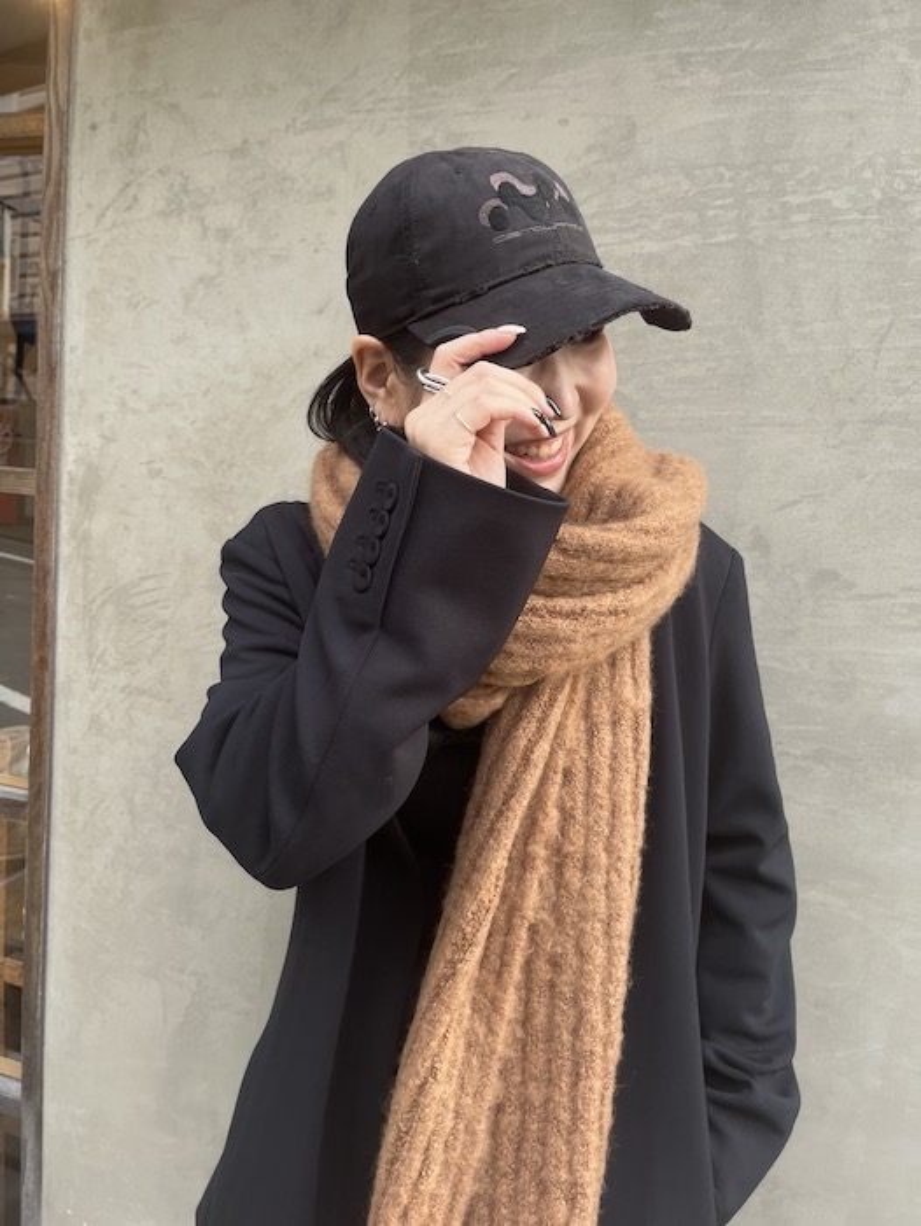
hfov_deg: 53.1
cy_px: 613
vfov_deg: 67.3
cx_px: 460
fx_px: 921
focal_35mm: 26
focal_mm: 5.1
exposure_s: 1/220
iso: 40
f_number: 1.6
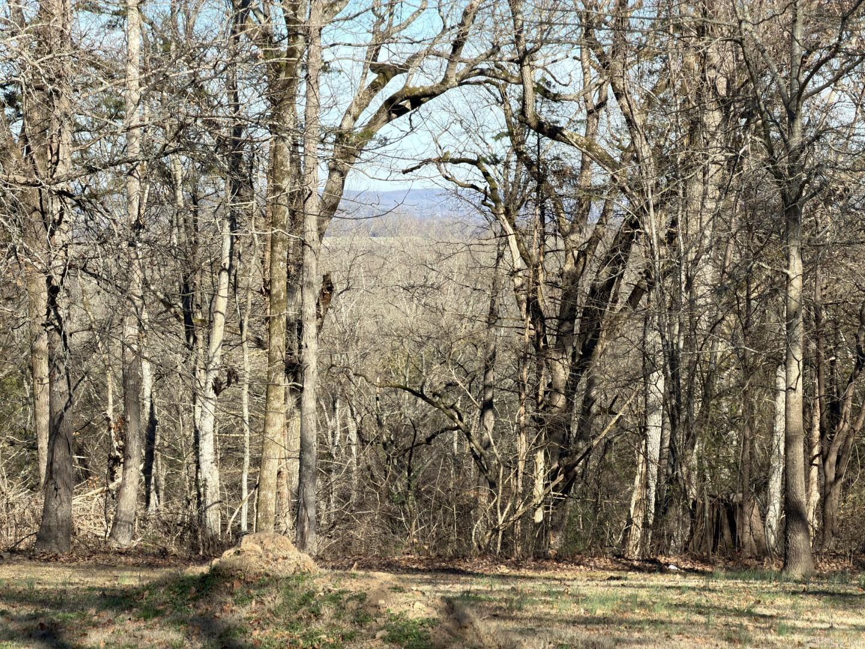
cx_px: 432
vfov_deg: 14.8
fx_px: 2499
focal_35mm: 100
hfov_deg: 19.6
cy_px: 324
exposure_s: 1/638
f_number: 2.8
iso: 32
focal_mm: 16.89
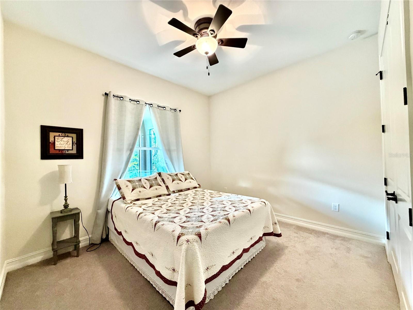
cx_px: 206
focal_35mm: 14
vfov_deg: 85.7
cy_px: 155
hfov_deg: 102.1
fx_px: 167
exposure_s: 1/60
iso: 500
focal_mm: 2.22
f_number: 2.2
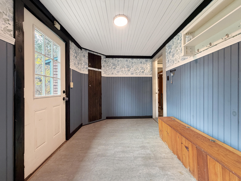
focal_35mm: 14
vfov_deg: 85.7
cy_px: 90
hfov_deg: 102.1
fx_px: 97
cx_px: 120
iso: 200
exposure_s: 1/60
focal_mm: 2.22
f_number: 2.2
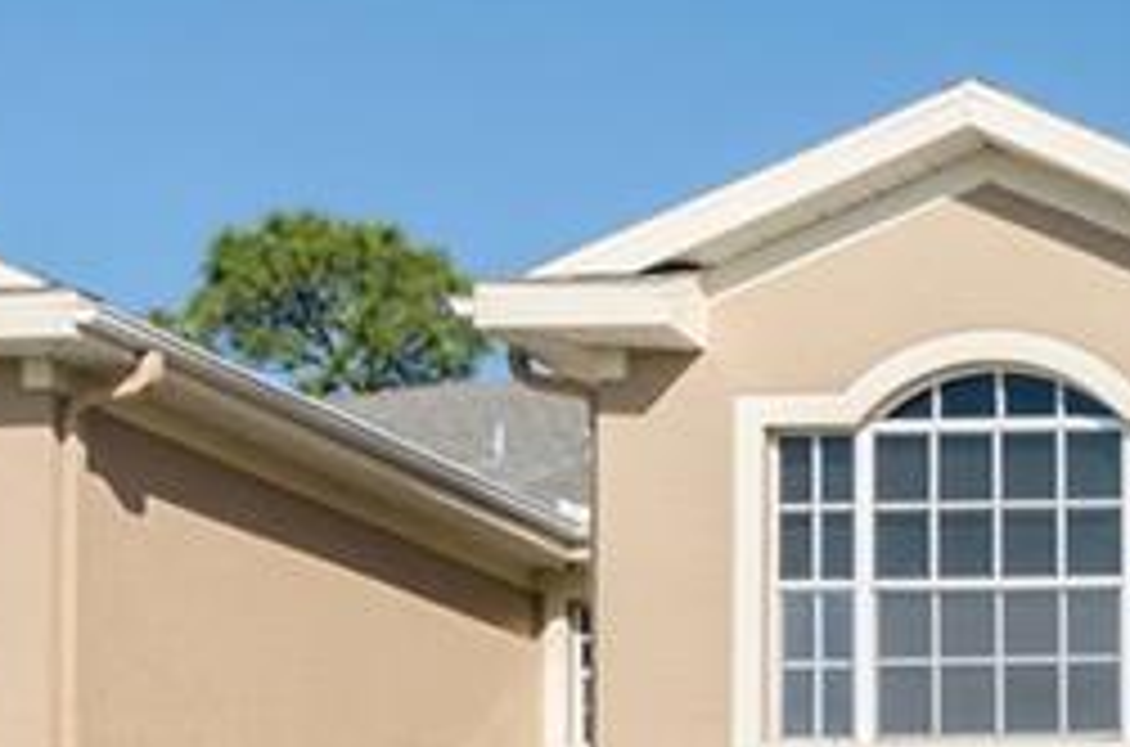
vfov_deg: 13.6
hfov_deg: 19.1
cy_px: 844
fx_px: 3068
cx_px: 1517
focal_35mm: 98
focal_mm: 16
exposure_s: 1/320
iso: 200
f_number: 9
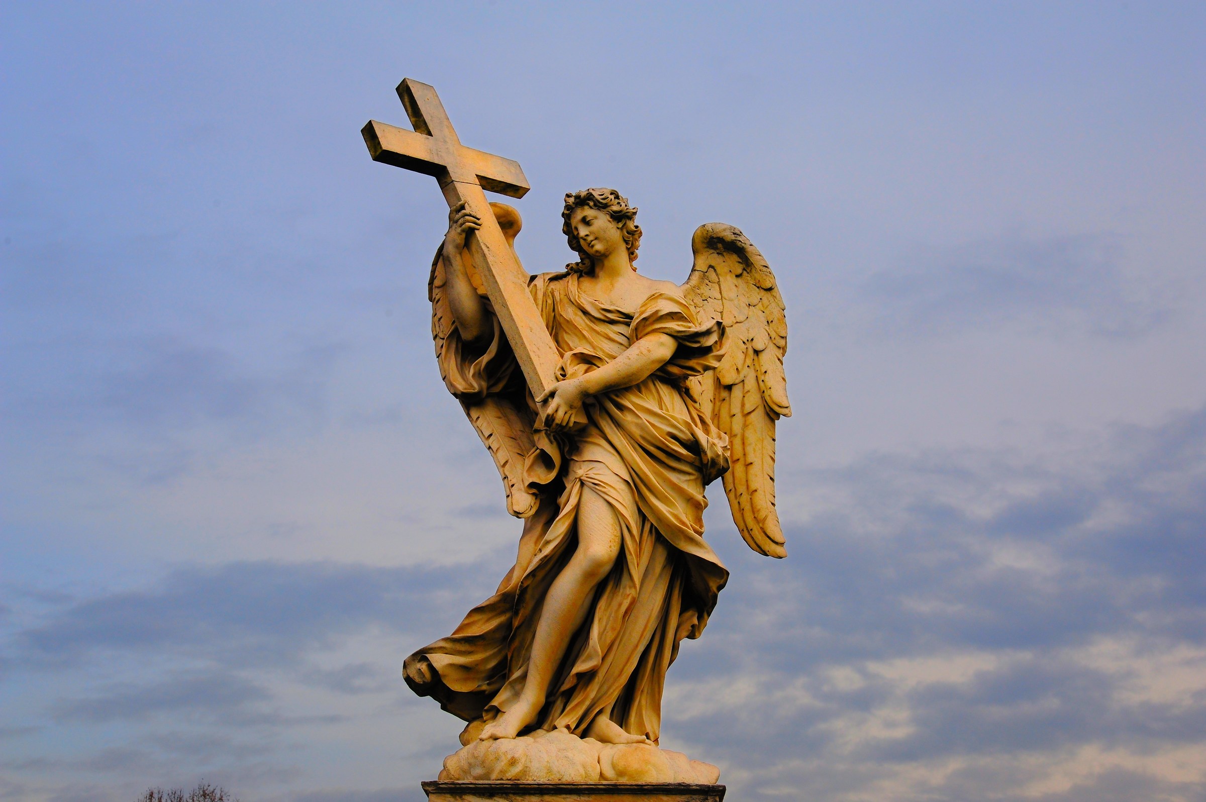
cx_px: 603
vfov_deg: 25.9
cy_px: 401
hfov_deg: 38.2
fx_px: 1741
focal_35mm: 52
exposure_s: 1/400
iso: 800
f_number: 10
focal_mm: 52
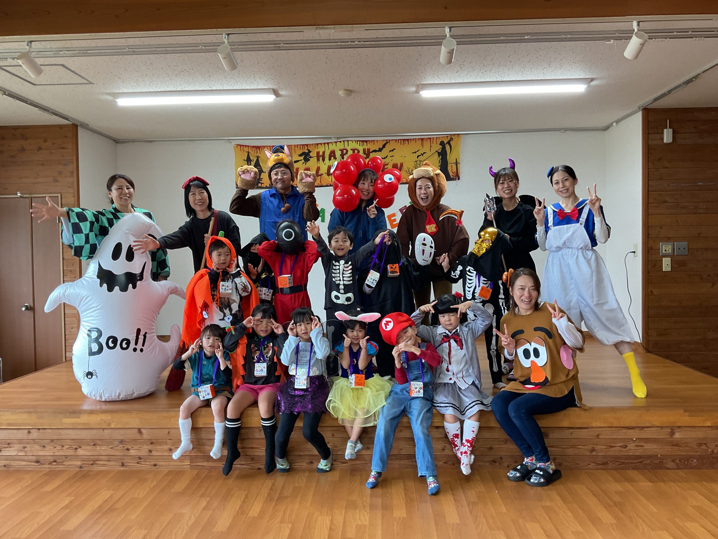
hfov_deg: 61.7
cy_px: 270
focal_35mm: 29
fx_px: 602
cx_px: 359
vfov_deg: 48.2
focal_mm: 3
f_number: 1.8
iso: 80
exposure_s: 1/50
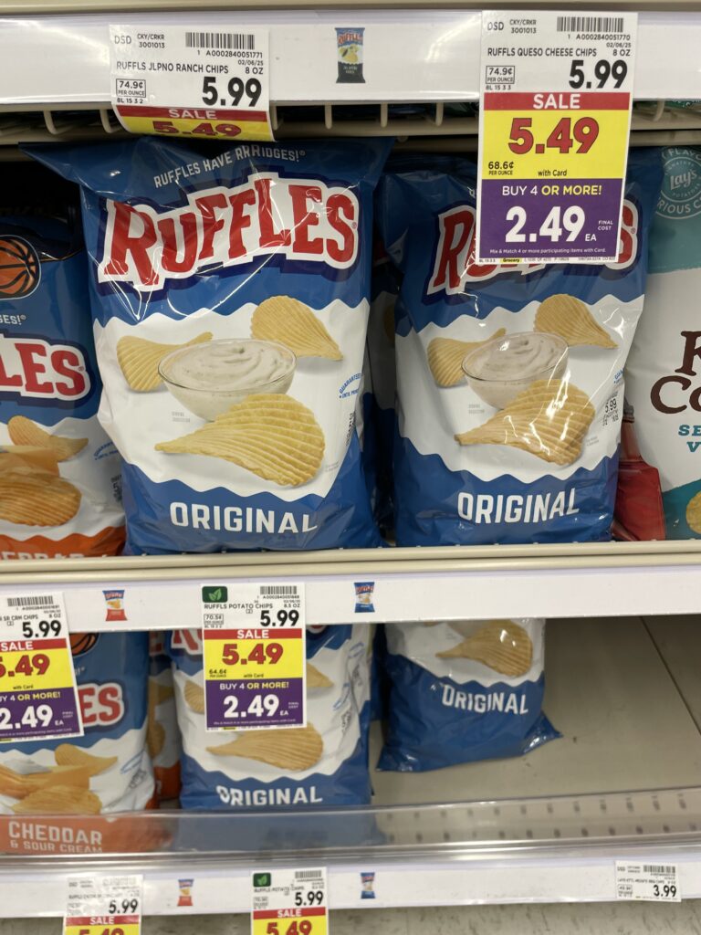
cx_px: 350
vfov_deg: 67.3
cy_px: 468
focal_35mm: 26
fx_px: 702
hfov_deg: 53.1
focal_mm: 4.2
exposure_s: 1/60
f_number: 1.6
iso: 80
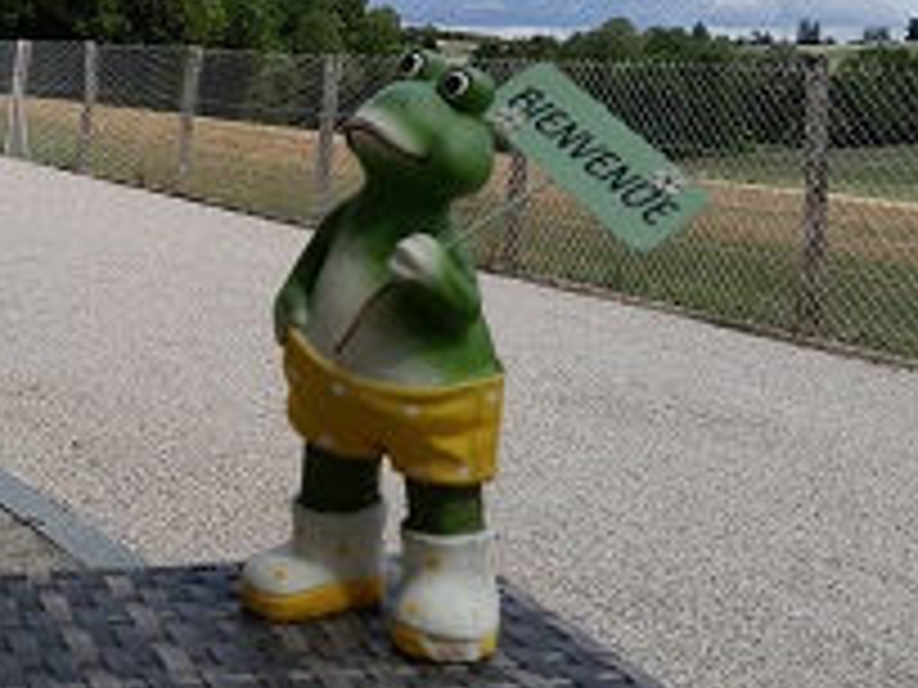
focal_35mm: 53
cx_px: 180
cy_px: 63
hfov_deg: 35.0
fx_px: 1406
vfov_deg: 26.6
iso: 40
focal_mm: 4
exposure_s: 1/686
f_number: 1.8
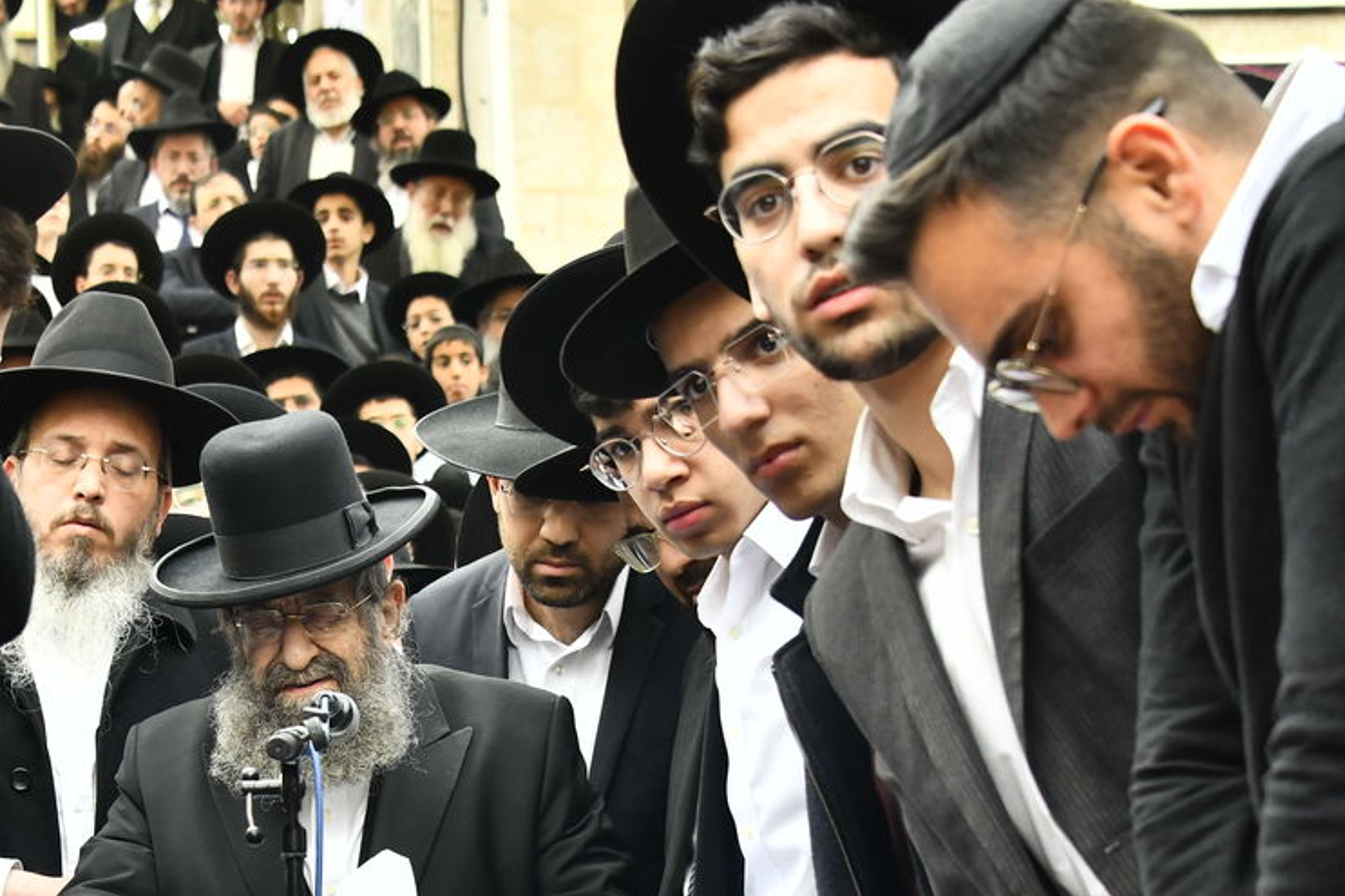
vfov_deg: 13.8
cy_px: 805
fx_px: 3660
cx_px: 364
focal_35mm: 98
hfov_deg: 20.7
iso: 1250
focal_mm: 52
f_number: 5.6
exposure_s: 1/250
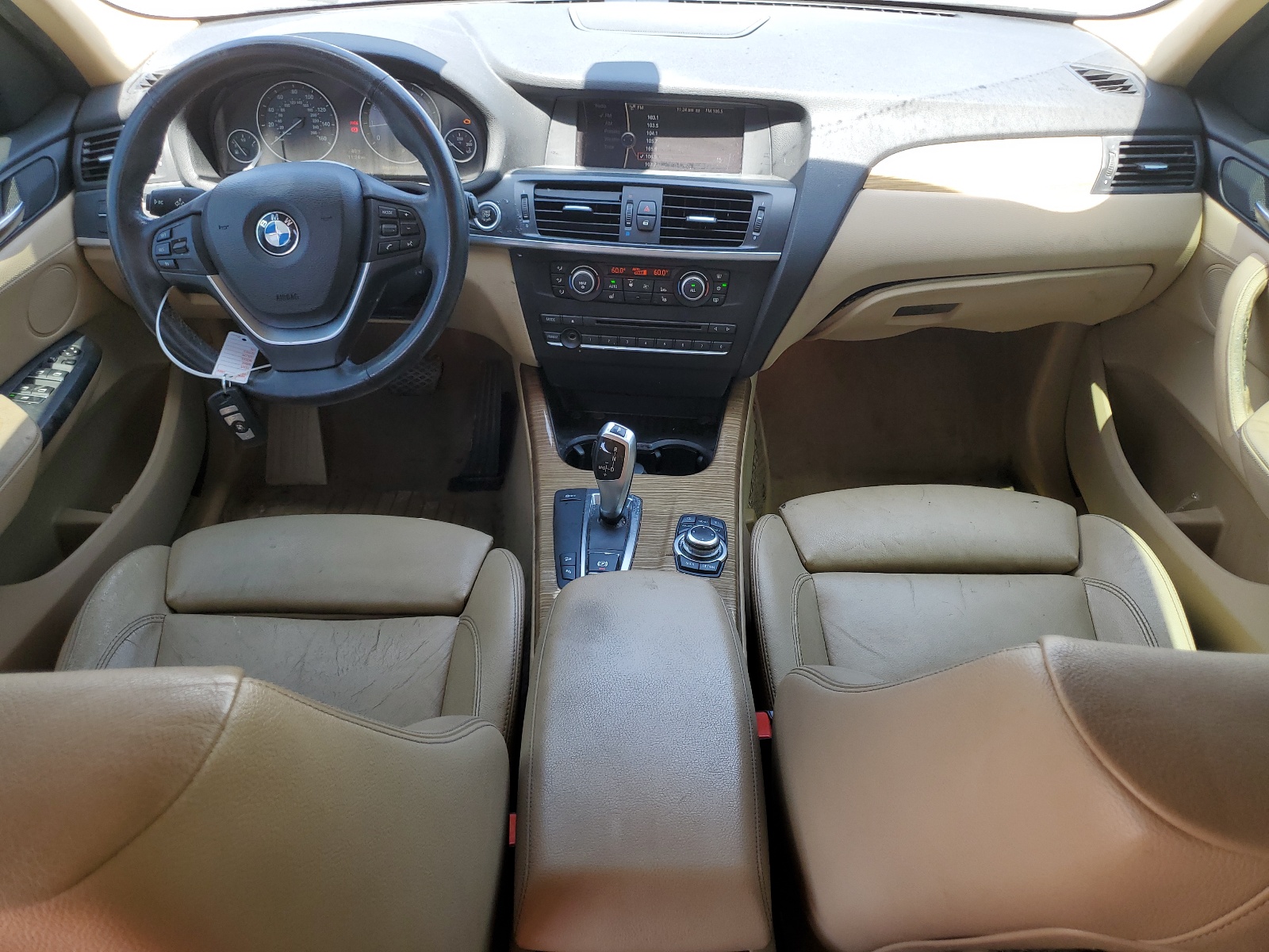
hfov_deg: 67.3
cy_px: 476
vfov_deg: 53.1
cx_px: 634
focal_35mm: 26
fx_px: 953
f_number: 1.5
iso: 50
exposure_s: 1/222
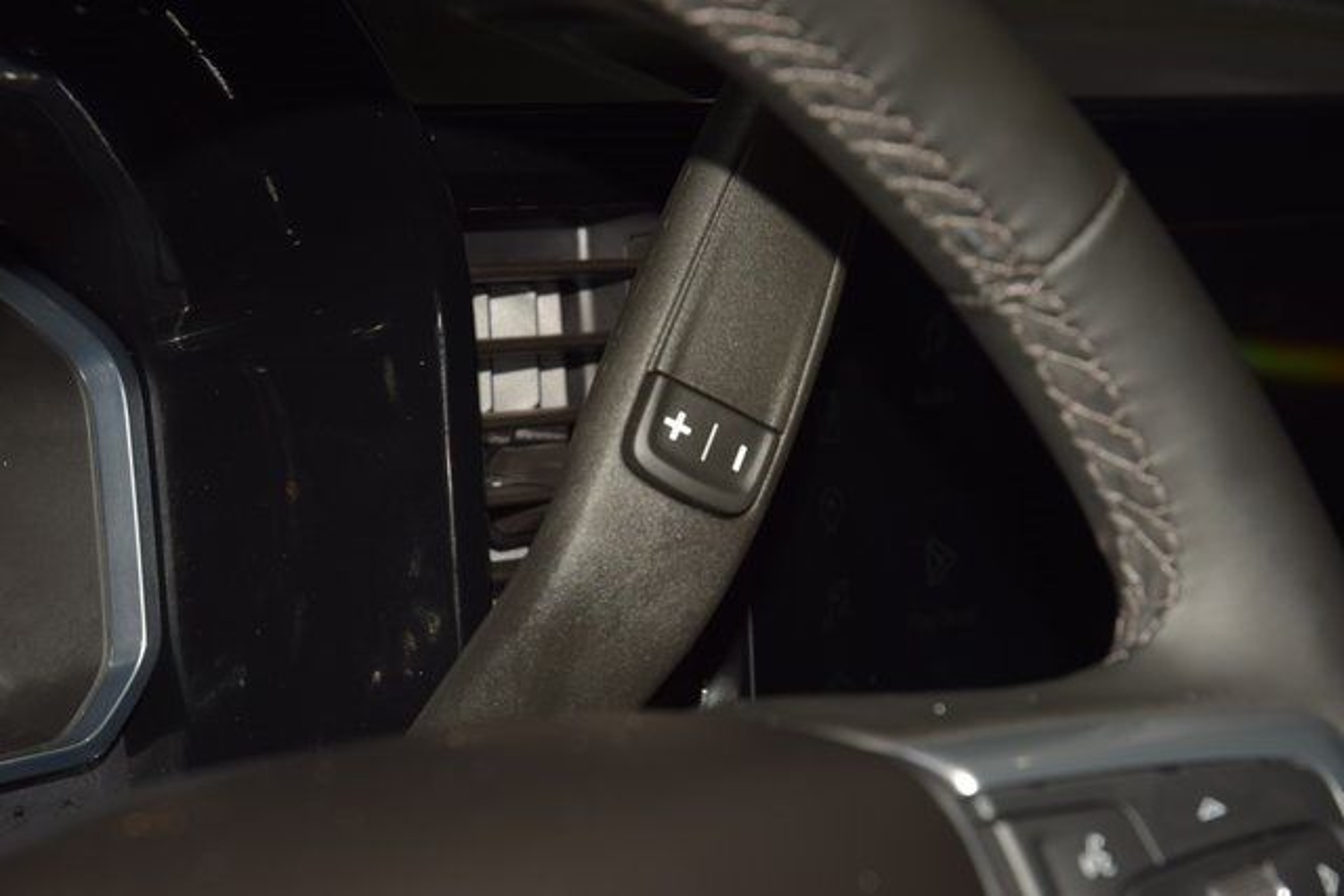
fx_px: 3921
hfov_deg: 19.5
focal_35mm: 105
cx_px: 672
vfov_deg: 13.0
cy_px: 448
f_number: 8
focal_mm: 70
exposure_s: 1/125
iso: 125
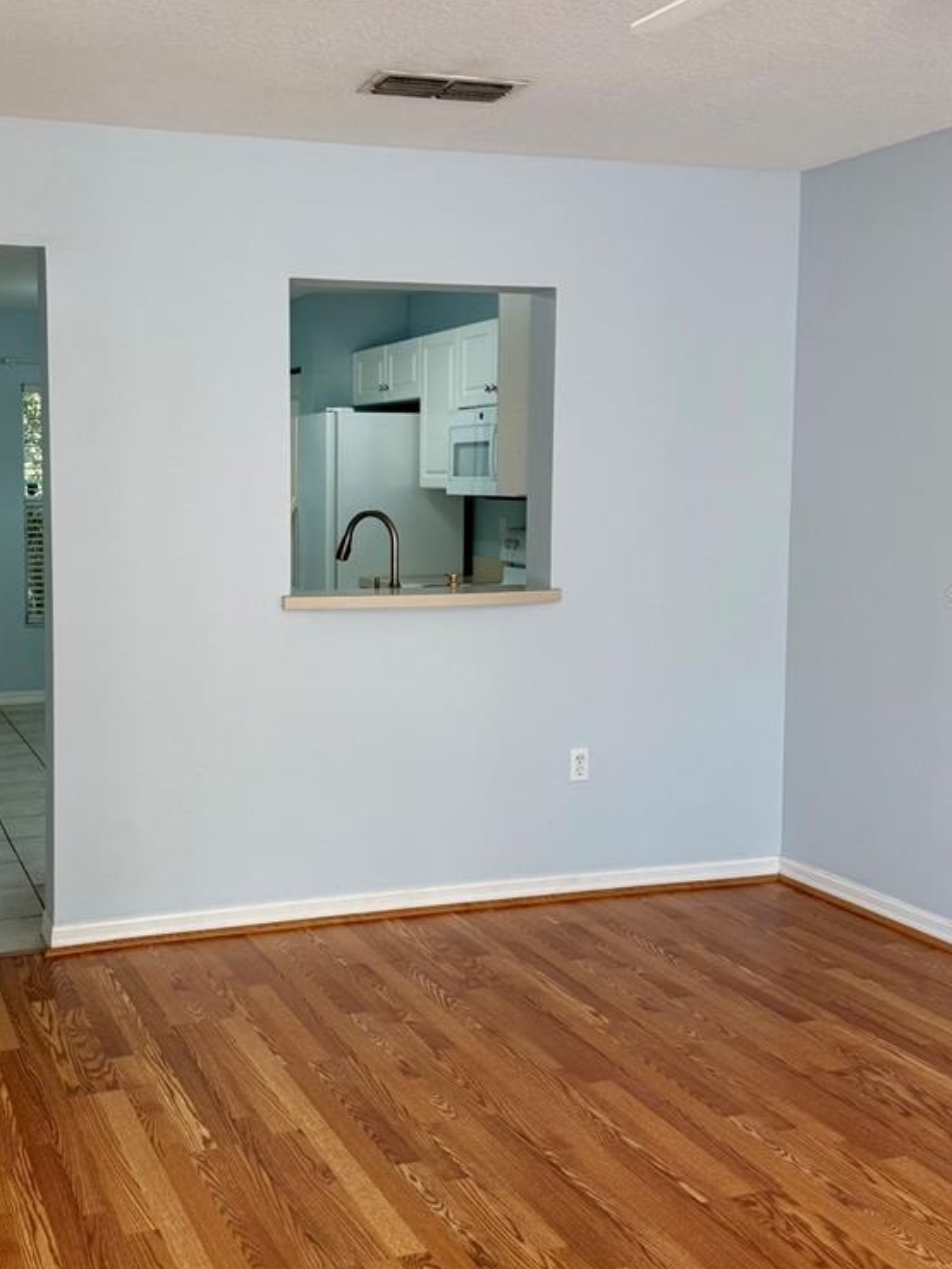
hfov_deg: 36.4
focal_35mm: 39
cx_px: 296
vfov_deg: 47.8
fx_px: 1429
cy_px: 597
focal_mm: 6.76
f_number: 1.78
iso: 64
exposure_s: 1/120
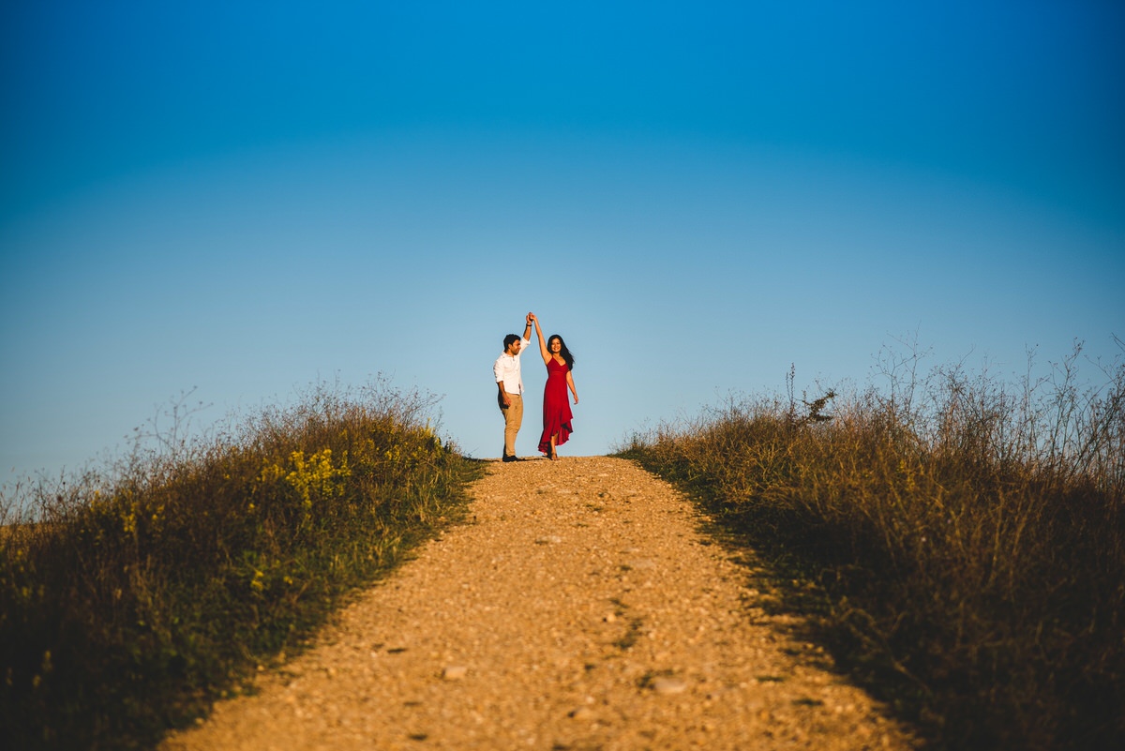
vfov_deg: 16.1
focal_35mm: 85
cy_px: 376
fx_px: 2657
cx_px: 562
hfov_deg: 23.9
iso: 100
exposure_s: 1/4000
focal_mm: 85
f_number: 2.2
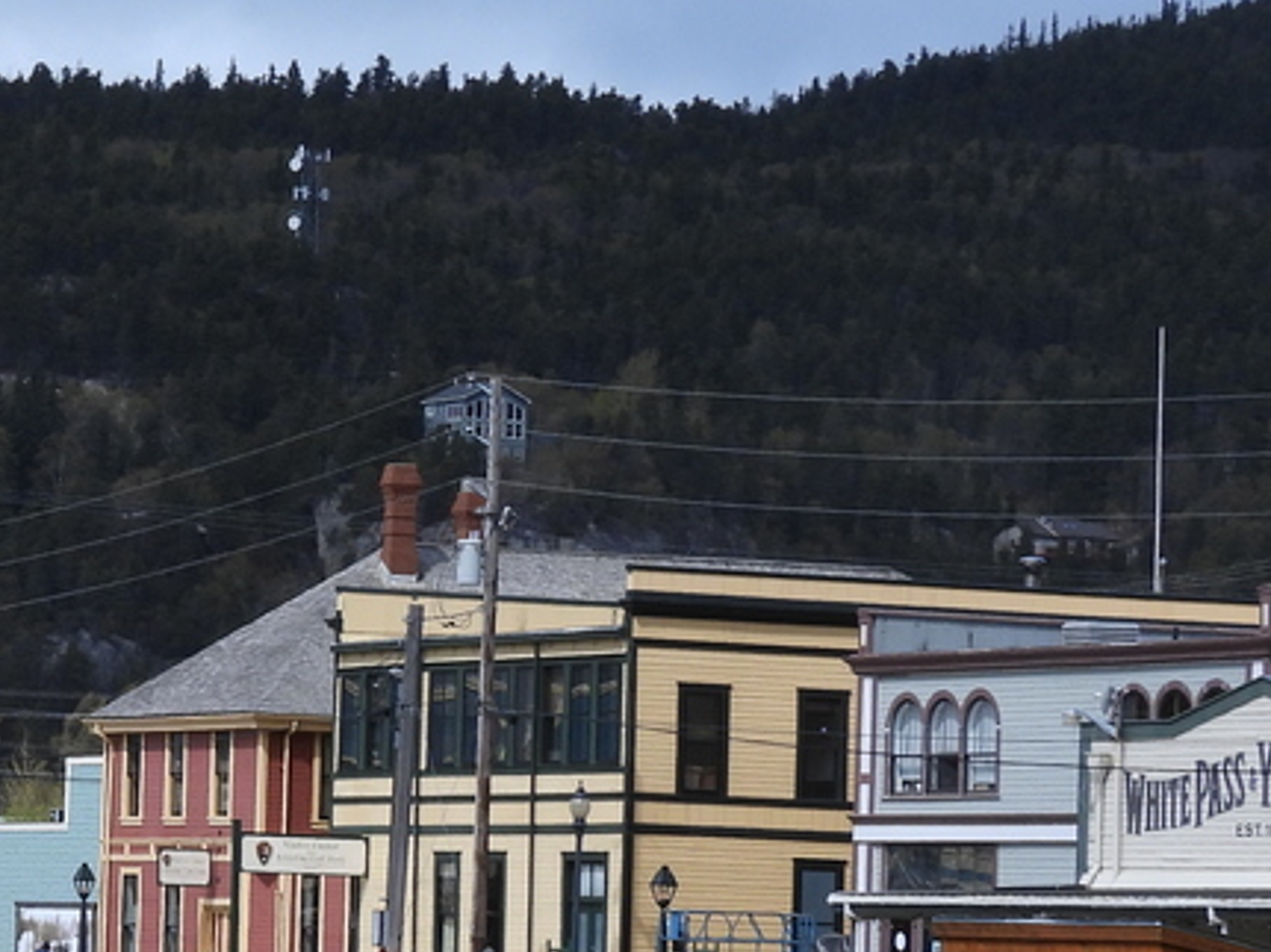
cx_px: -372
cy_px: 657
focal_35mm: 208
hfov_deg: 9.4
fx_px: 7635
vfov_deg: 7.1
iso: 100
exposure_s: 1/1600
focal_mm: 12.5
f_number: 3.5
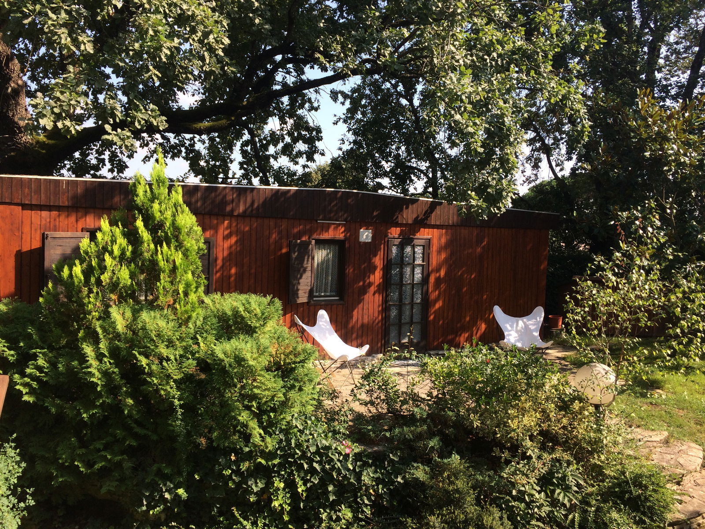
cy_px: 264
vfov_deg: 48.2
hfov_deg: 61.7
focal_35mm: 29
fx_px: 591
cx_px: 352
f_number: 2.2
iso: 32
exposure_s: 1/707
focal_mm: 4.15
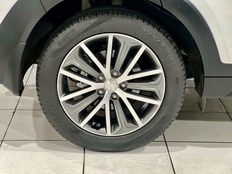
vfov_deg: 19.1
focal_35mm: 77
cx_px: 116
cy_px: 87
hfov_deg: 25.3
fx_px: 516
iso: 400
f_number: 2.8
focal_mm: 9
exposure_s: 1/17
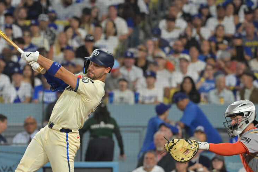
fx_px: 3718
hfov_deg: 4.0
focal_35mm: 519
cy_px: 114
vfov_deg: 2.6
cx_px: 85
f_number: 4
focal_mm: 250
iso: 4000
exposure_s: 1/3200
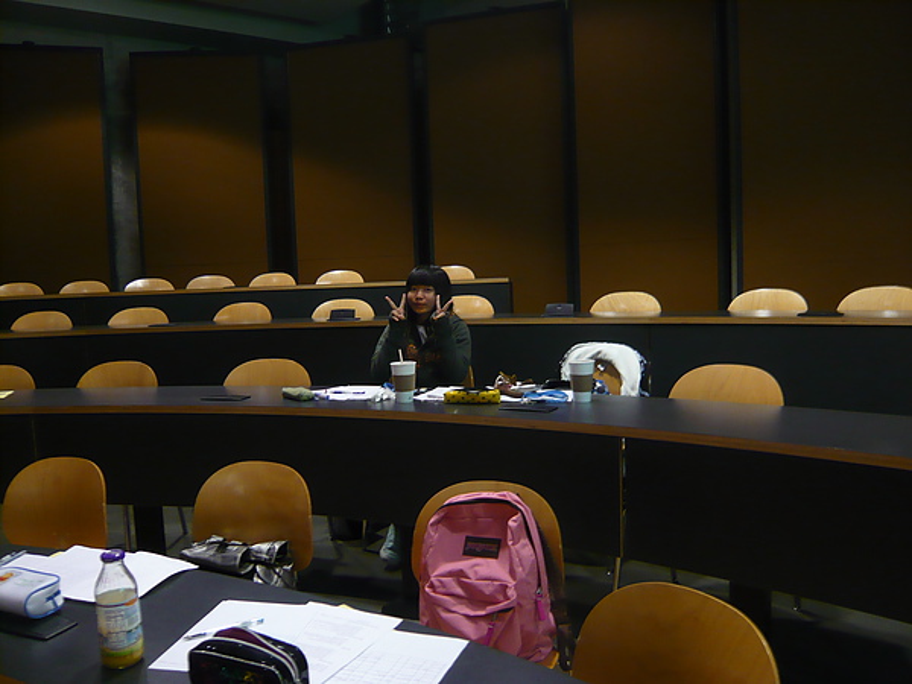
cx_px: 456
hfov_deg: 63.4
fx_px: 738
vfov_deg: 49.7
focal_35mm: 28
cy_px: 342
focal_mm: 4.6
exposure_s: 1/8
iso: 200
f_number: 2.8
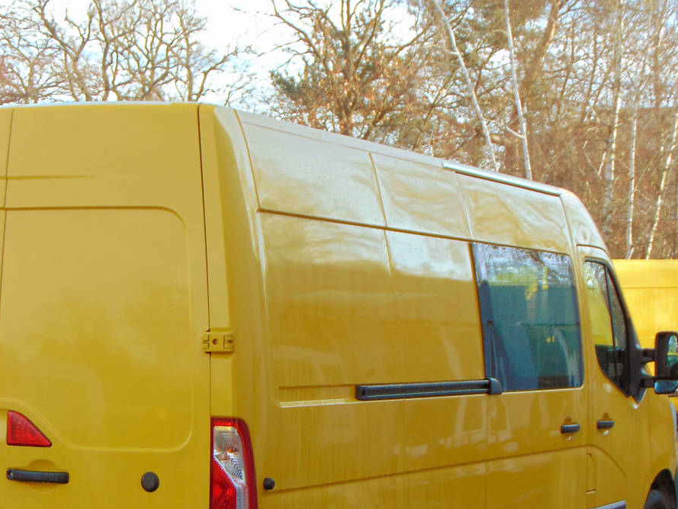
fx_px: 1763
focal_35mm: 90
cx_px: 213
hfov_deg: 21.7
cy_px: 437
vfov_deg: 16.3
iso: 80
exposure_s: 1/60
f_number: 3.5
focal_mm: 9
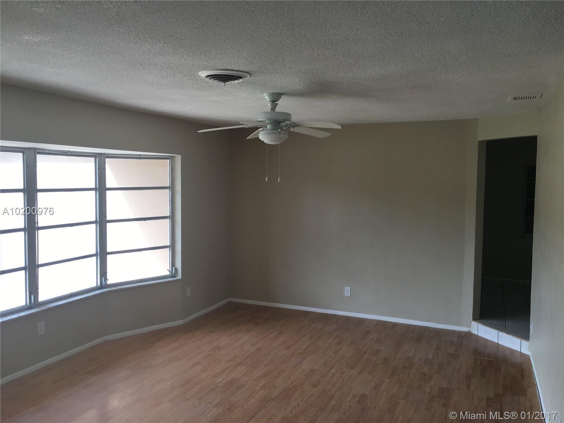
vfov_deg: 48.2
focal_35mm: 29
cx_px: 282
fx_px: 472
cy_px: 212
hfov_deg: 61.7
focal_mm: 4.15
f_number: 2.2
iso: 32
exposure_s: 1/120
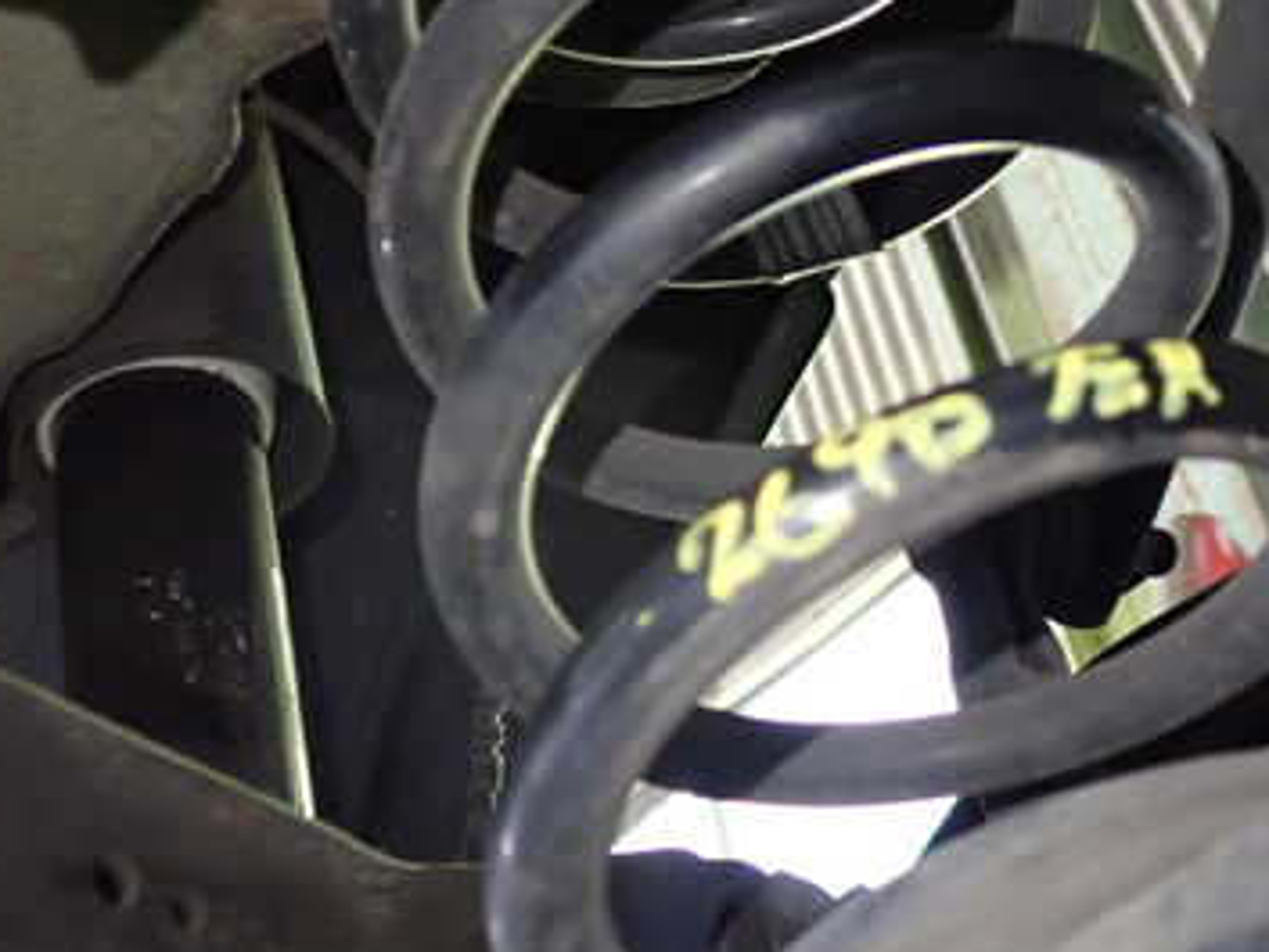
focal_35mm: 51
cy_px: 428
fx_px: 1870
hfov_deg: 36.8
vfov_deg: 28.6
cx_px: 913
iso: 800
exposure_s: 1/30
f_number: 2.3
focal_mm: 5.4
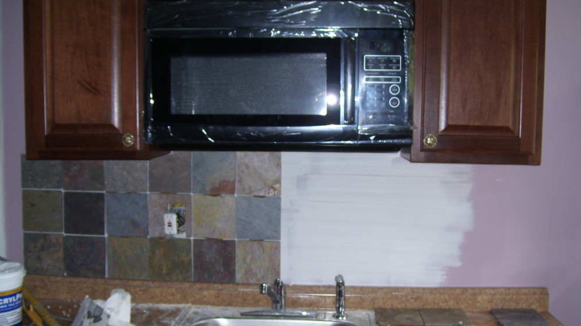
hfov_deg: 49.4
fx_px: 632
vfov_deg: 29.0
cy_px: 187
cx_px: 294
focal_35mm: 41
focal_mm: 6
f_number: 2.7
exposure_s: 1/60
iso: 80
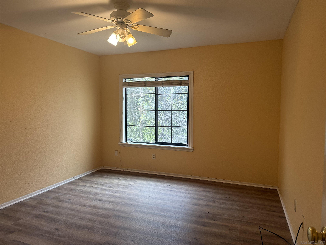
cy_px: 122
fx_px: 226
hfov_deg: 71.6
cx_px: 163
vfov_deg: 56.8
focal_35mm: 24
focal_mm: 6.76
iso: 125
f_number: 1.78
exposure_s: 1/60
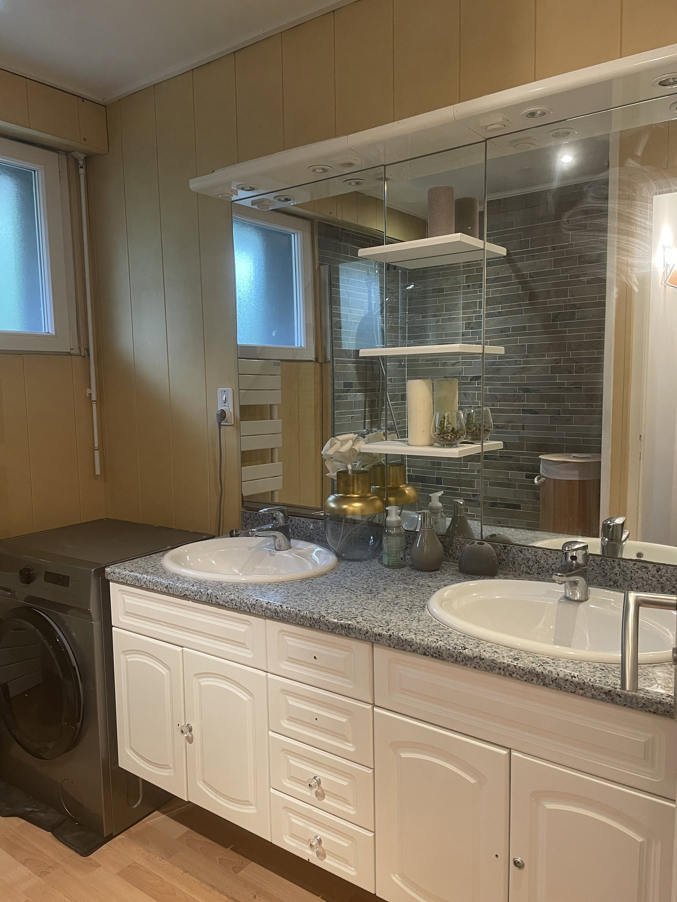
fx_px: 678
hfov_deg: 53.1
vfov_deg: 67.3
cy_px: 451
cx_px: 338
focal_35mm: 26
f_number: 1.6
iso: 160
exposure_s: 1/50
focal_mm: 4.2
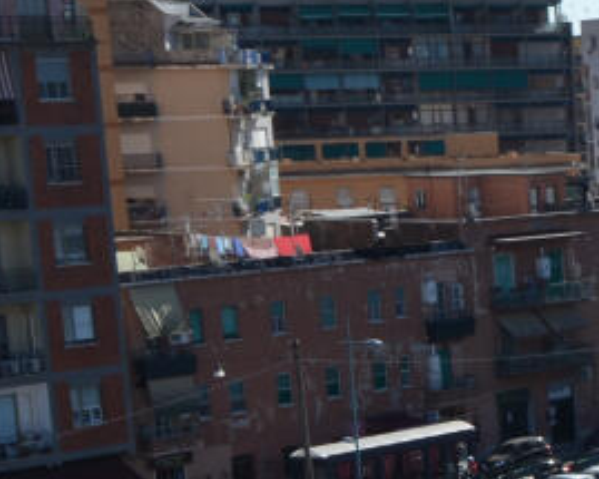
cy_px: 657
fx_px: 2446
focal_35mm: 138
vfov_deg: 10.9
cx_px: 1116
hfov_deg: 12.6
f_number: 8
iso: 100
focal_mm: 22
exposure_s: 1/250
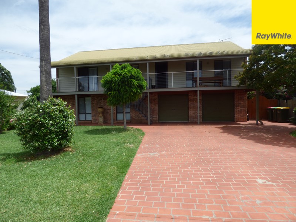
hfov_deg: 81.7
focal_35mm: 20
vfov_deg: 66.0
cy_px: 111
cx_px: 148
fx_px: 171
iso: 100
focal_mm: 3.58
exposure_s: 1/2000
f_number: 2.8
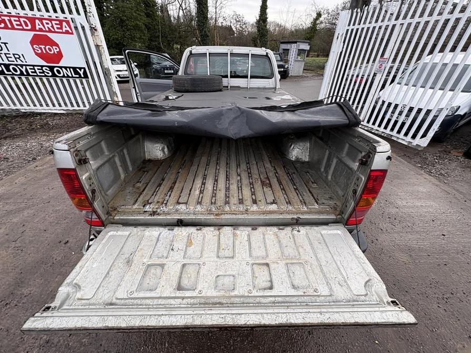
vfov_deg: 85.7
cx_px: 236
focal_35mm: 14
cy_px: 176
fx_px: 190
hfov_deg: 102.1
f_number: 2.2
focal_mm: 2.22
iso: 40
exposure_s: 1/150
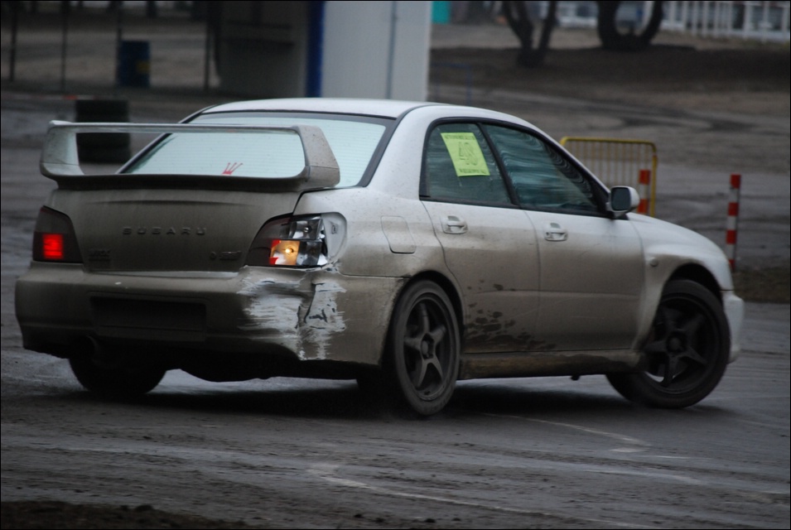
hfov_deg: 7.6
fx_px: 5942
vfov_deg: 5.1
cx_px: 396
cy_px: 265
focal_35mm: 270
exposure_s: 1/250
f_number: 5.6
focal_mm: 180
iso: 800
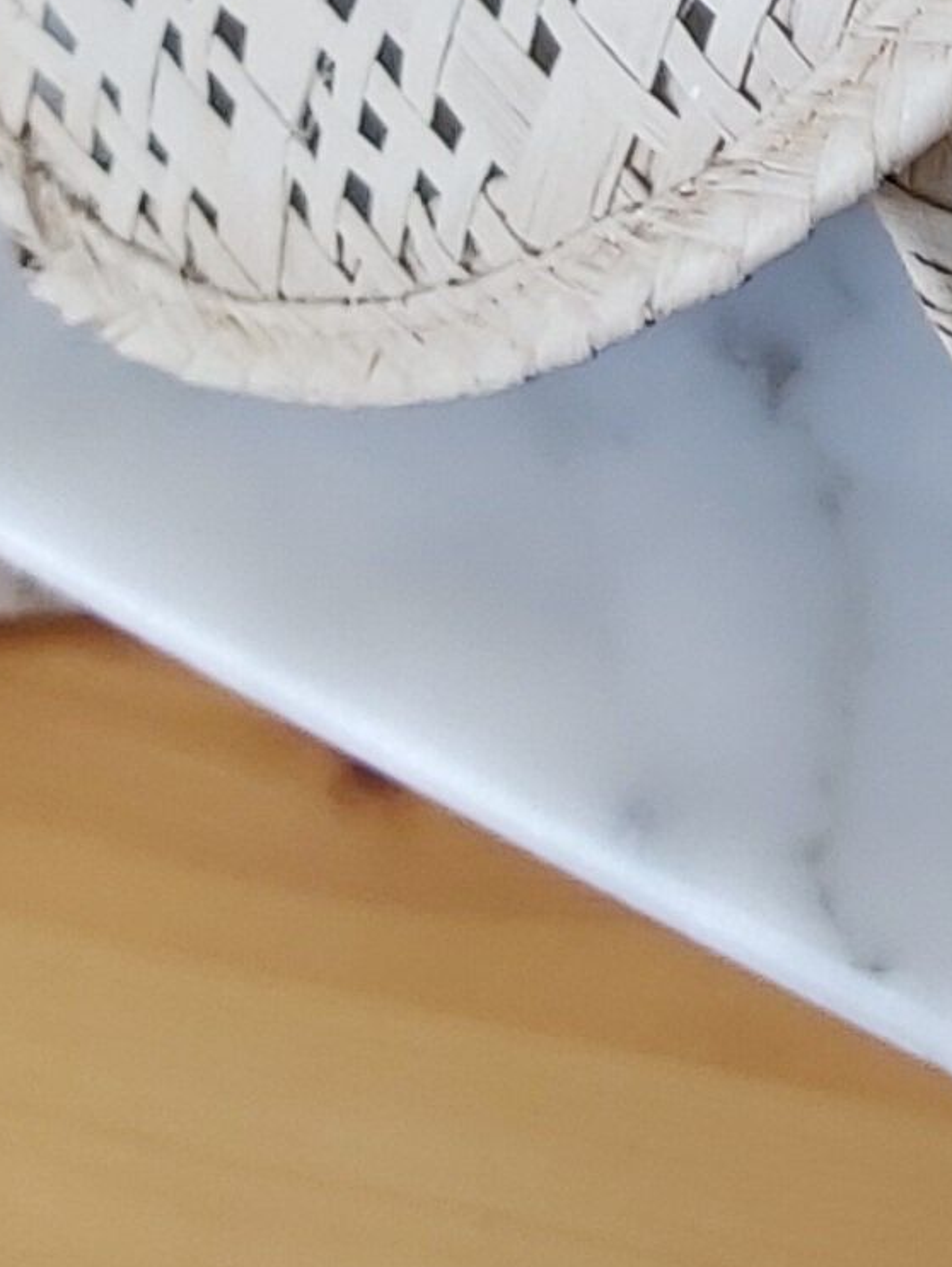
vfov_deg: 12.4
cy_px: -1255
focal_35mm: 141
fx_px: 5166
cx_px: 1882
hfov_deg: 9.8
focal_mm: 3.92
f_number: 1.7
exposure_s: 1/102
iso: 64
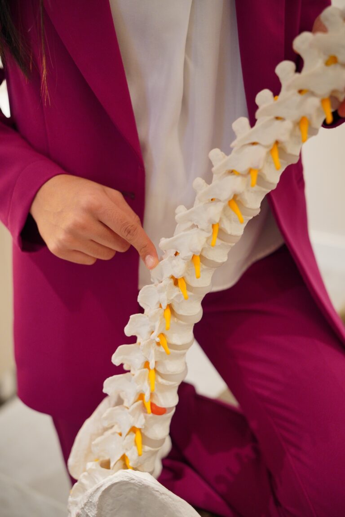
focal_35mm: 45
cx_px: 172
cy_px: 258
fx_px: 640
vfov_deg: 44.0
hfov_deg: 30.2
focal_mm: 29.7
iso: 640
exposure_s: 1/80
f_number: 2
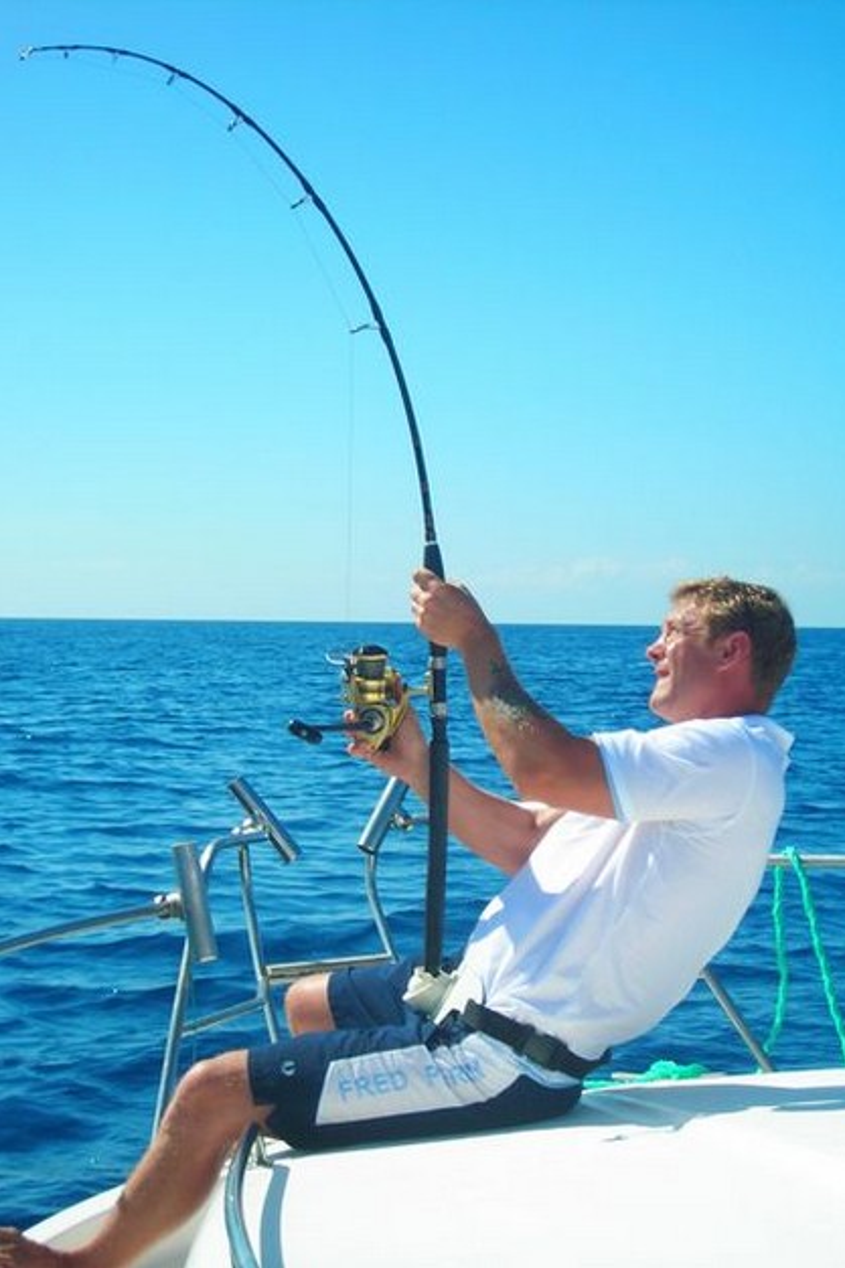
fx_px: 2395
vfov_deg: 29.7
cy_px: 632
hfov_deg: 20.0
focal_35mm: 68
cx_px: 444
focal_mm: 10.8
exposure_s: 1/168
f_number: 7.7
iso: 50
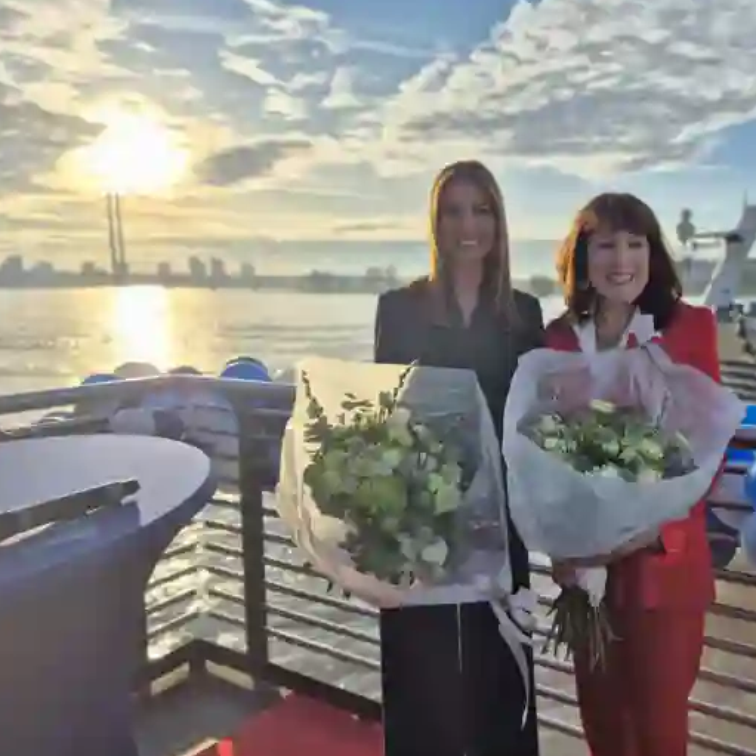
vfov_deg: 57.3
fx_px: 692
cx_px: 510
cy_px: 382
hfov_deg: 56.0
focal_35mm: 28
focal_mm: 5.4
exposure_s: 1/2456
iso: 25
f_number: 1.8
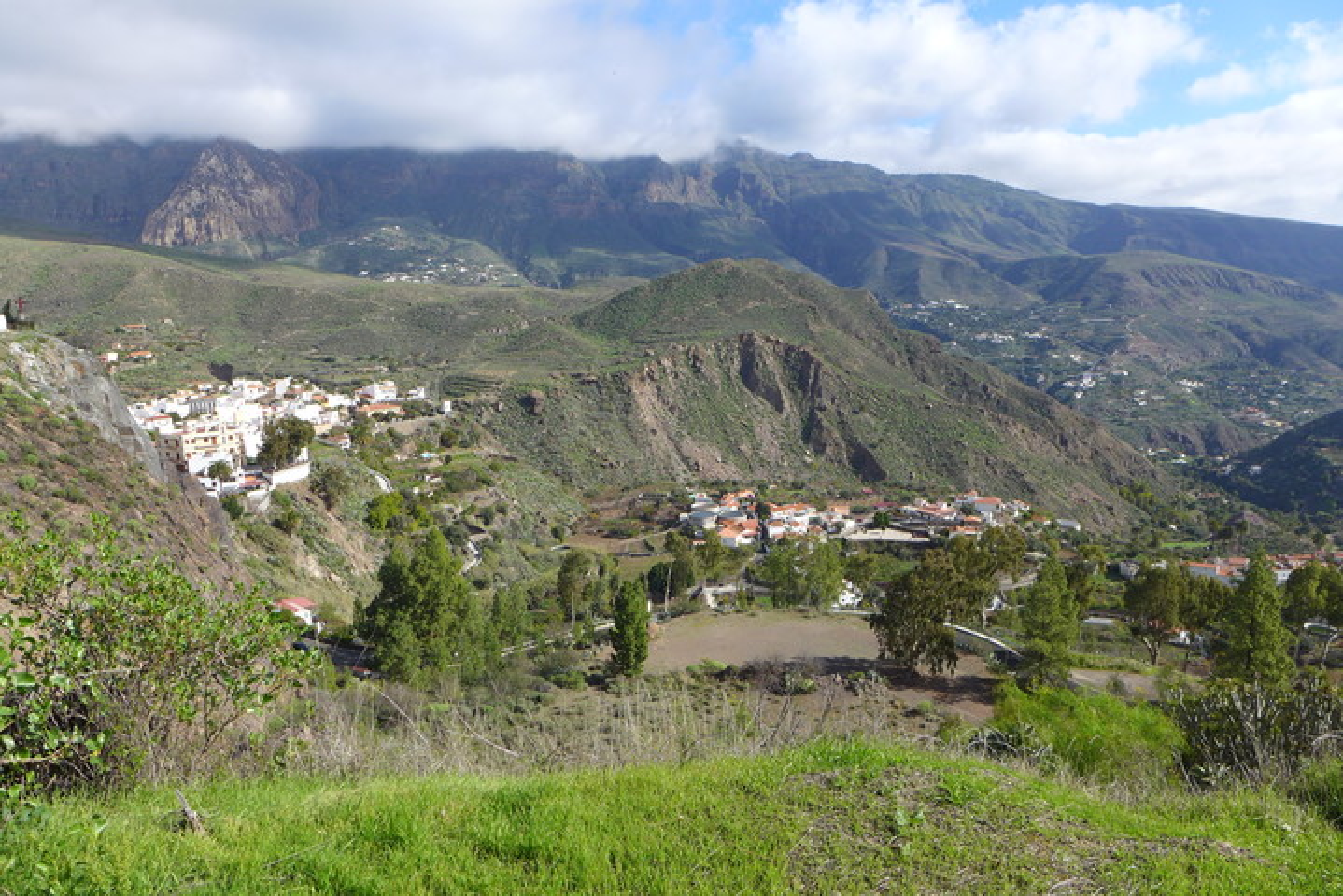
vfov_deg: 53.2
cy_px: 448
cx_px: 672
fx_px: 896
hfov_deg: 73.7
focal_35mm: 24
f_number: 2.8
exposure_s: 1/1300
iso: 80
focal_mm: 4.7
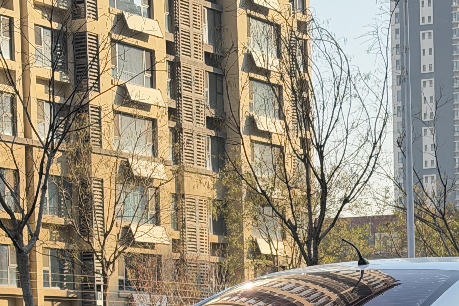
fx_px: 1555
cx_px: 394
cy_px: 381
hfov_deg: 16.6
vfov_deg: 11.0
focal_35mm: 122
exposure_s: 1/1330
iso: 100
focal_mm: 6.76
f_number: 1.78
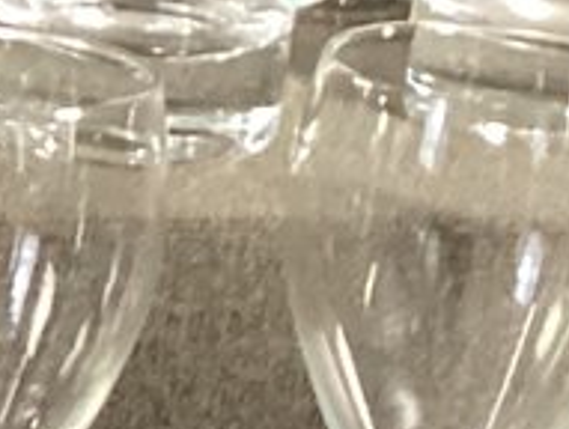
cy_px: 234
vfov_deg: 6.1
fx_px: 4035
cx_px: -1196
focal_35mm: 245
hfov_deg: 7.1
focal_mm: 3.3
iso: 250
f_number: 2.4
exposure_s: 1/50
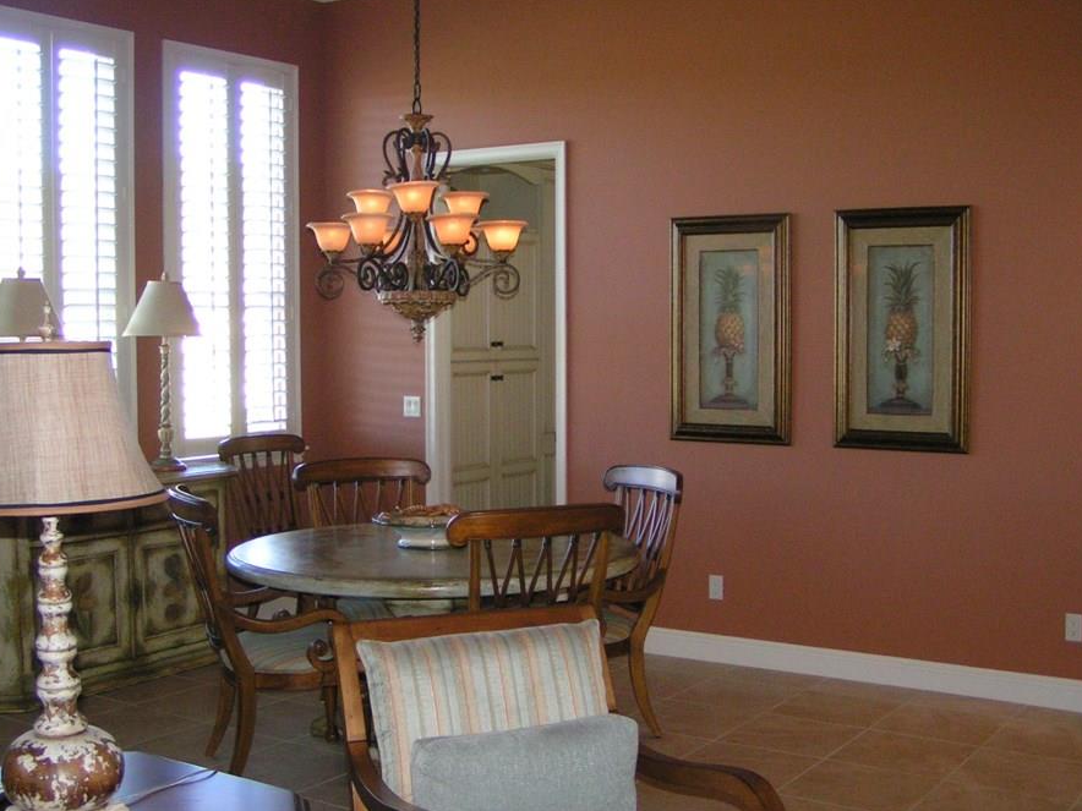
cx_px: 509
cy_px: 402
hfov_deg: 42.9
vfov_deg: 32.9
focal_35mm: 44
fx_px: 1375
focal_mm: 5.8
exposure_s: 1/40
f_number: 2.8
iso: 200
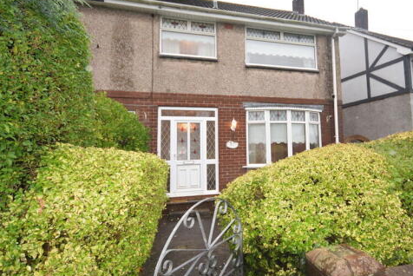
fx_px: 260
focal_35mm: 23
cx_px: 256
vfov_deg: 55.8
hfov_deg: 75.6
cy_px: 128
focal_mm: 11
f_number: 5.6
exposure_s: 1/125
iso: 450
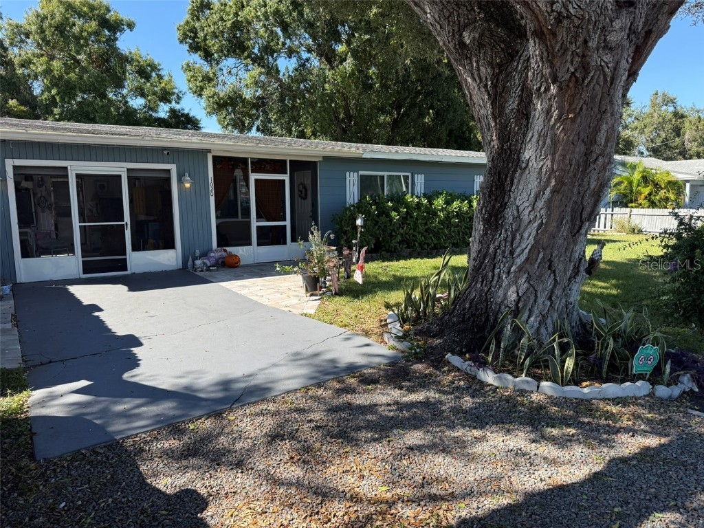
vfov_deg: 56.8
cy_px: 264
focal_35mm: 24
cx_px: 352
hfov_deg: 71.6
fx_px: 488
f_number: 1.78
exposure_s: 1/1689
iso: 100
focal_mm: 6.76
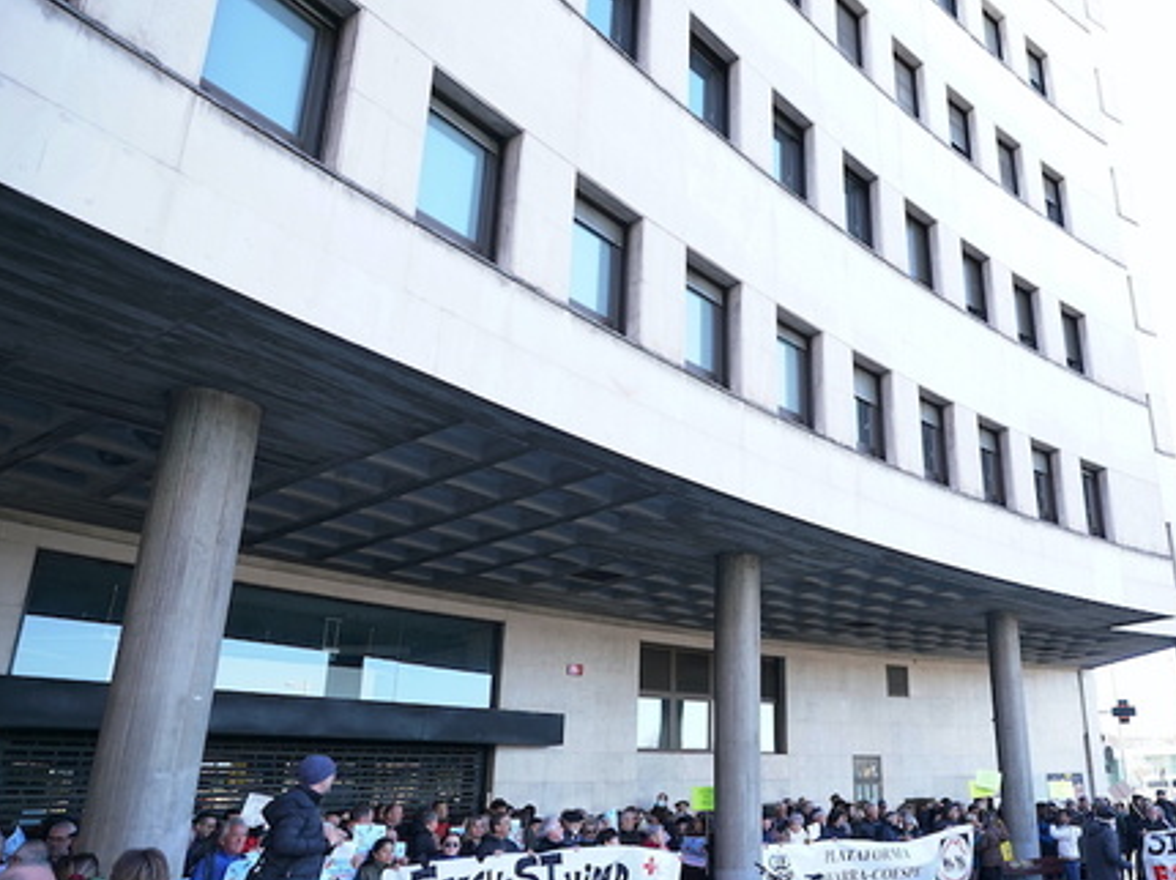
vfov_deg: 52.8
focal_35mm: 26
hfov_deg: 65.5
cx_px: 788
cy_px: 506
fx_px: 883
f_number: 2.8
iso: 500
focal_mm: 16
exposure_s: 1/500
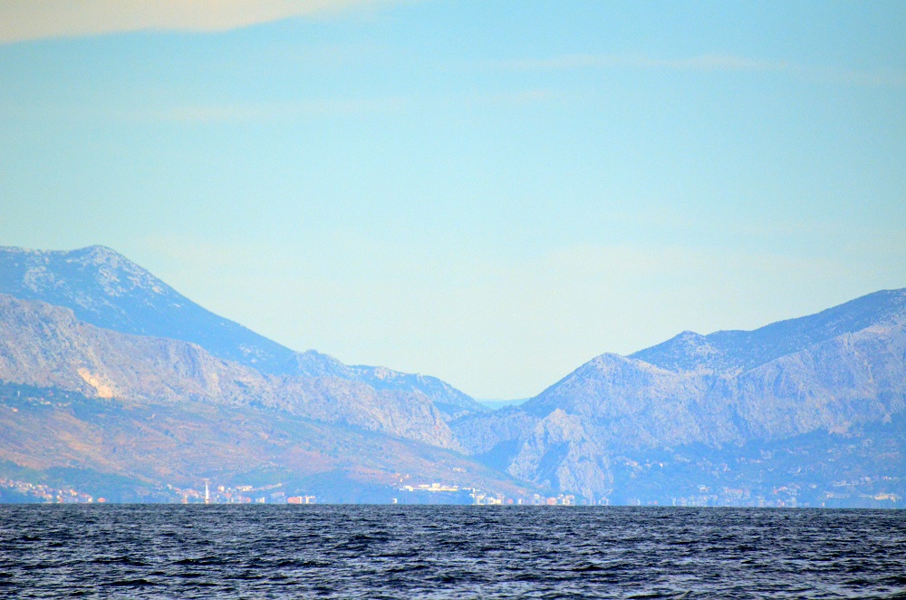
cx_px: 453
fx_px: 10170
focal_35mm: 405
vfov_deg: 3.4
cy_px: 300
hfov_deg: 5.1
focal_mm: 270
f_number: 5.6
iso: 1400
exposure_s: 1/8000
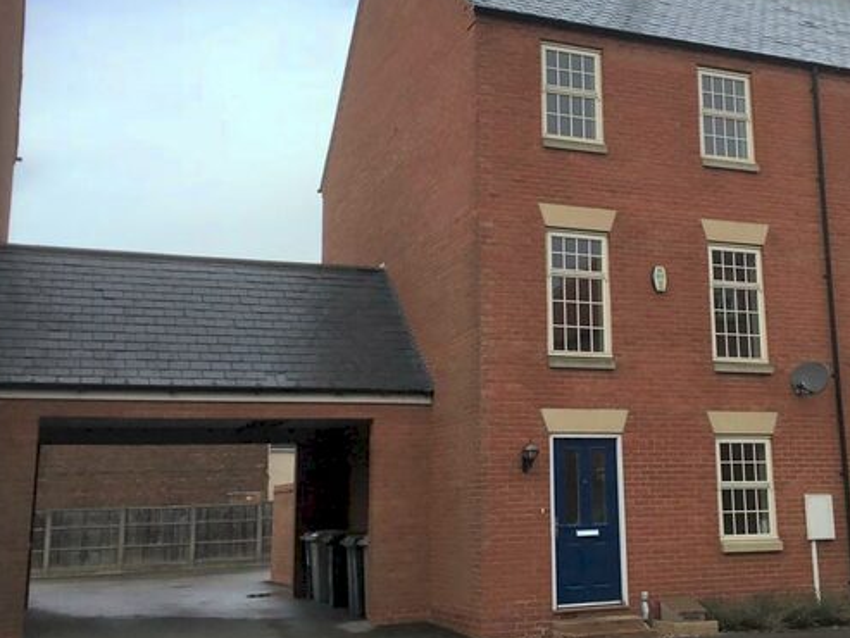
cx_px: 560
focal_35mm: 44
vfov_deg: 32.8
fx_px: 1081
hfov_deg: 42.4
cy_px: 272
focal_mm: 3.3
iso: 25
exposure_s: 1/959
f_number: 2.4
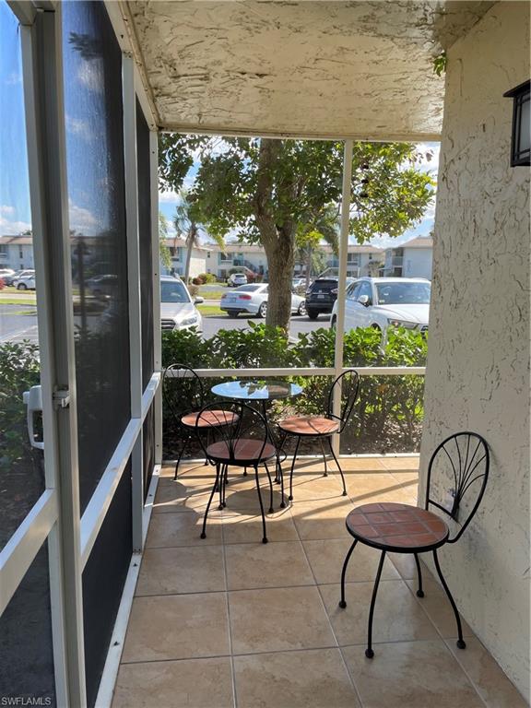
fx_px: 532
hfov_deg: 53.1
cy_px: 354
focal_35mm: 26
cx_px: 266
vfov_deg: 67.3
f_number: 1.6
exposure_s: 1/686
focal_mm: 4.2
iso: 32
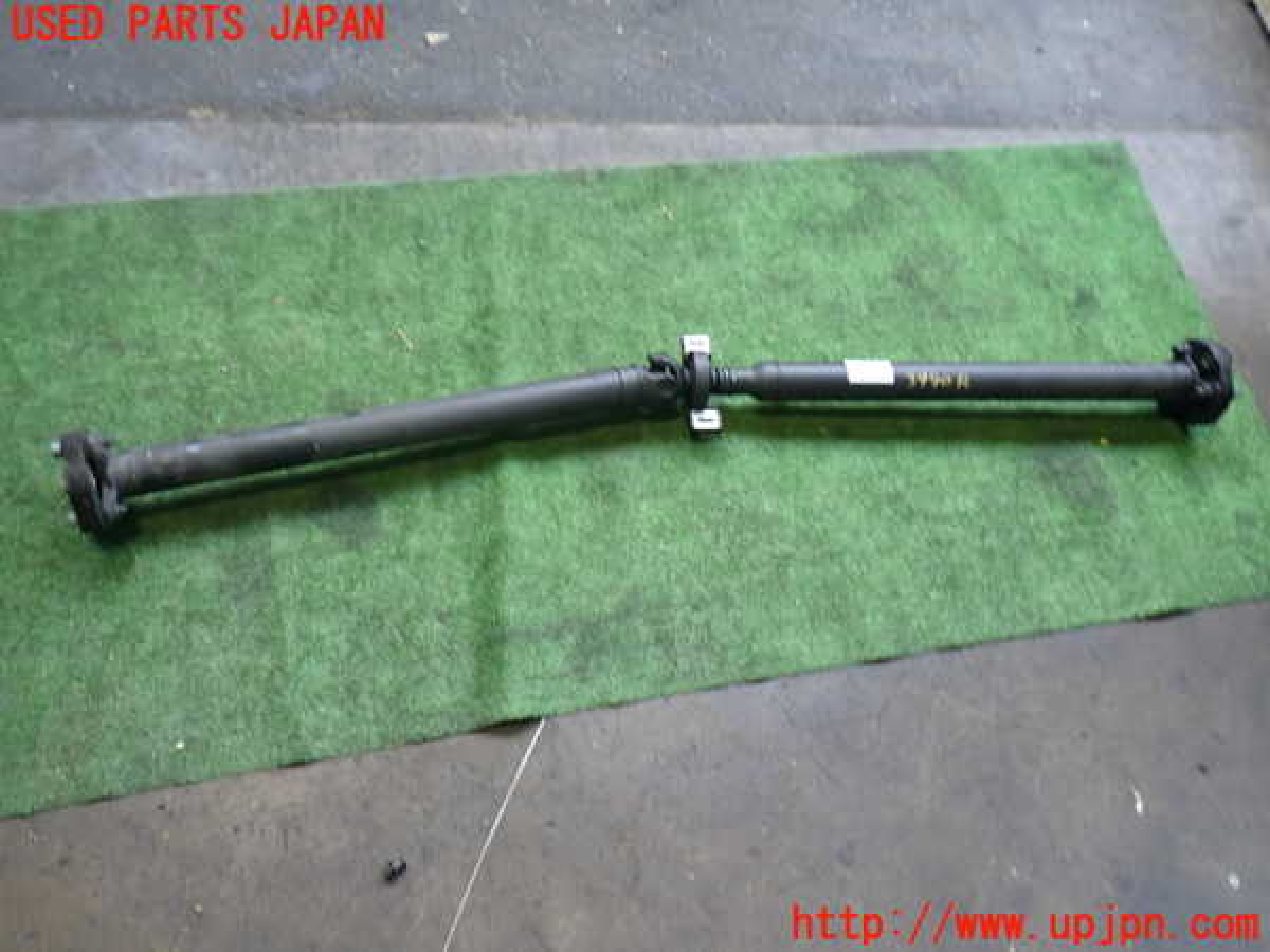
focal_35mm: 30
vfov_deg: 46.8
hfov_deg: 60.0
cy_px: 476
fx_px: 1101
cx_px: 635
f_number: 2.3
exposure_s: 1/30
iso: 200
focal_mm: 5.4
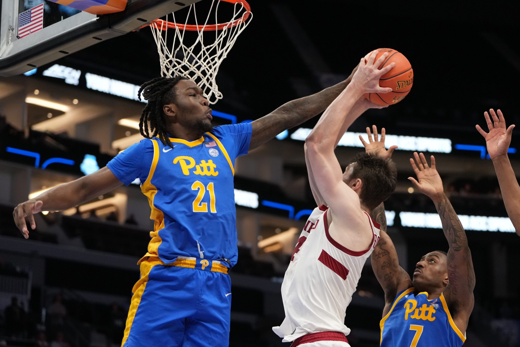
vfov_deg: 19.5
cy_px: 174
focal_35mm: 70
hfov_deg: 28.8
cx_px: 260
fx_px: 1011
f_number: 2.8
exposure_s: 1/1600
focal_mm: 70
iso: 3200
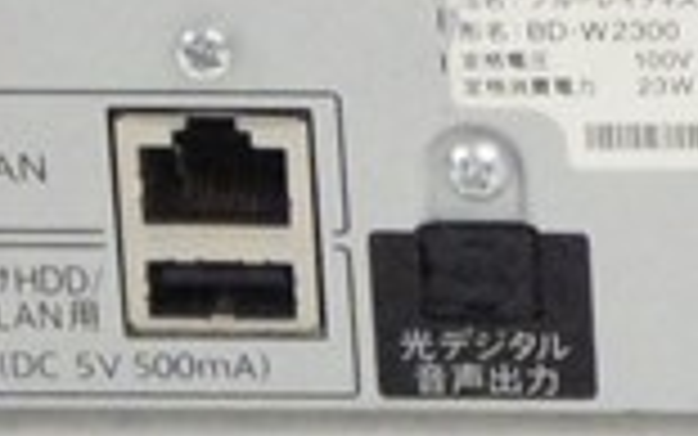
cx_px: 1202
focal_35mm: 366
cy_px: -281
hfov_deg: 5.7
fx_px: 6964
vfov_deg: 3.6
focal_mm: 31
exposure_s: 1/50
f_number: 10
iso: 6400
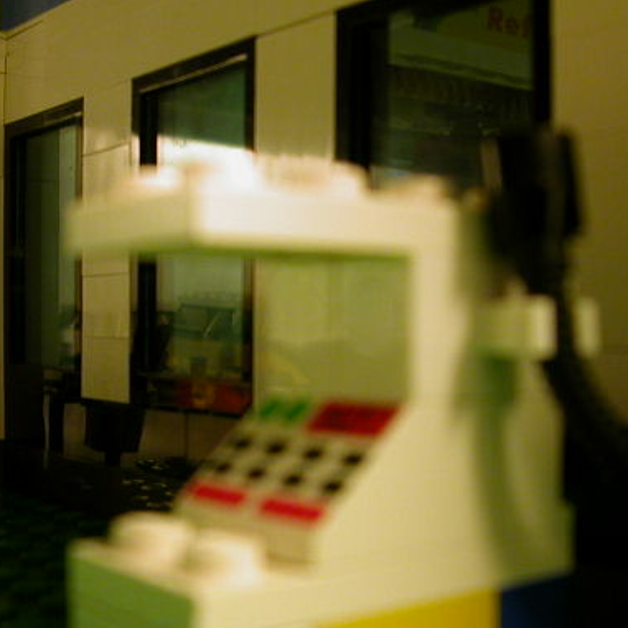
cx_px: 371
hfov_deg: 31.0
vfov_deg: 31.0
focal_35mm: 55
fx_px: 1129
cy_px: 377
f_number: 2.7
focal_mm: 5.6
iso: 100
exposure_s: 1/14.7
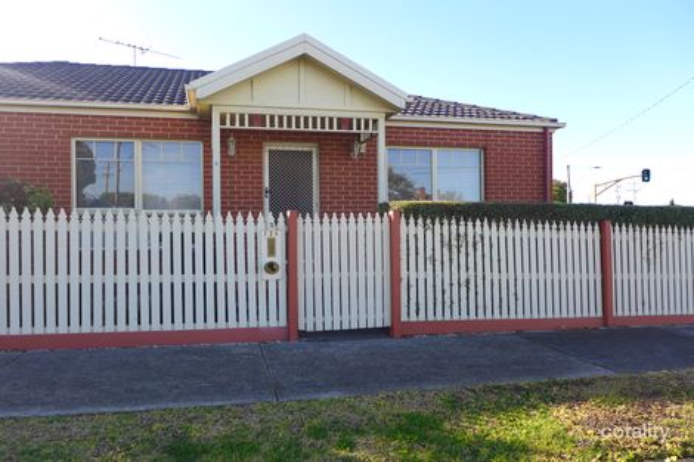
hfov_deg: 71.5
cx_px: 347
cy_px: 231
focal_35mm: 25
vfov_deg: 51.3
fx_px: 482
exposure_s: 1/125
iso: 80
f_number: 1.6
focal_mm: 4.7
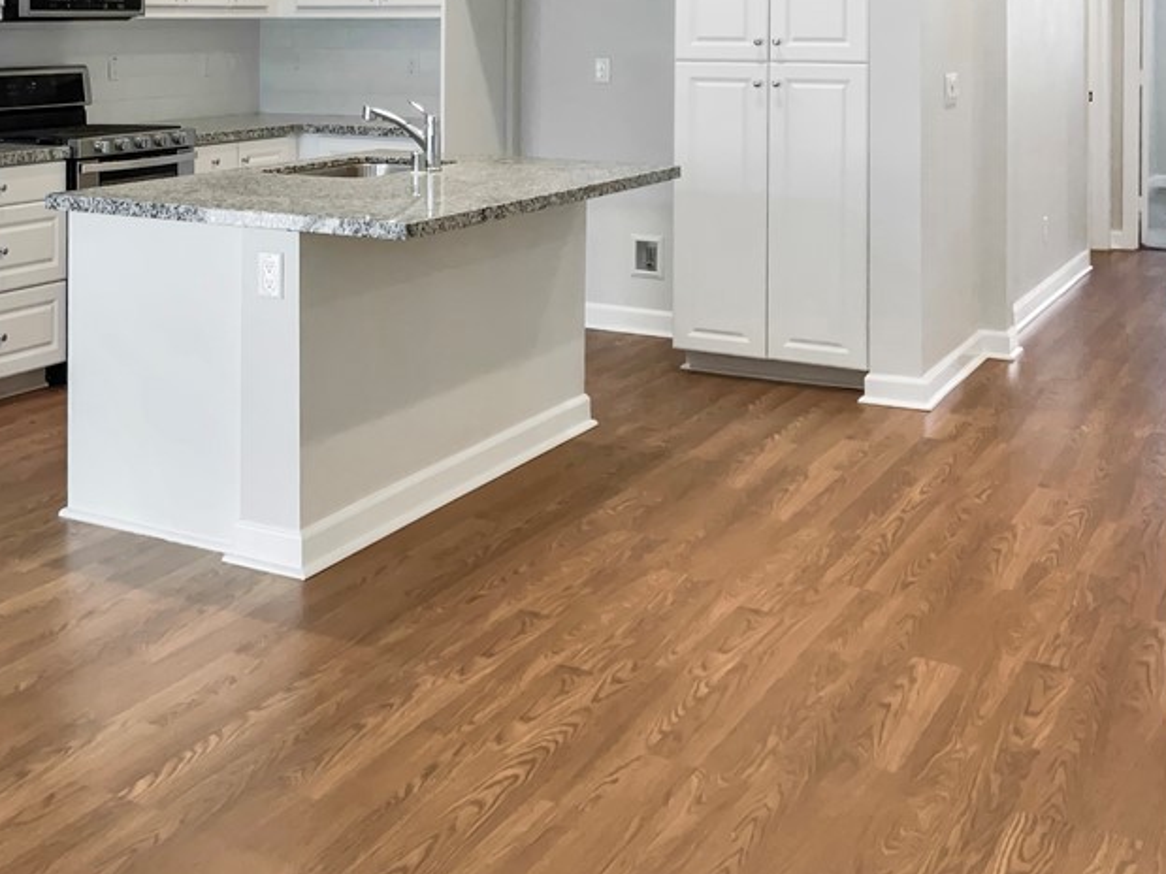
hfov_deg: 38.1
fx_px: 1617
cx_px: 224
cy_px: 318
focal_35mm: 48
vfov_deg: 30.1
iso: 40
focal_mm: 3
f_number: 1.8
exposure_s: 1/60
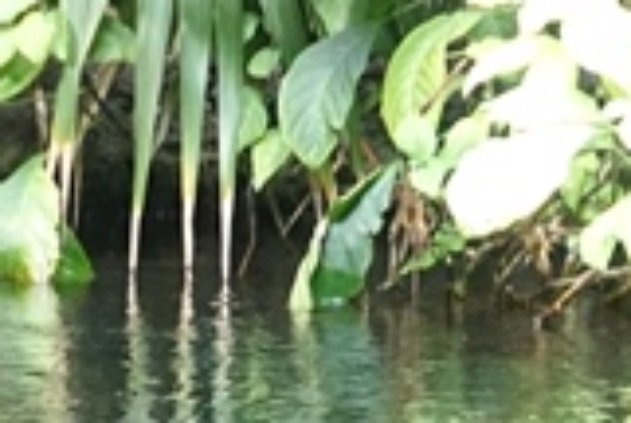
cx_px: 357
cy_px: 660
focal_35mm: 311
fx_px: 5461
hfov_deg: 6.6
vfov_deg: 4.4
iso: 640
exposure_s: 1/50
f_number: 2.8
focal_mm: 17.9
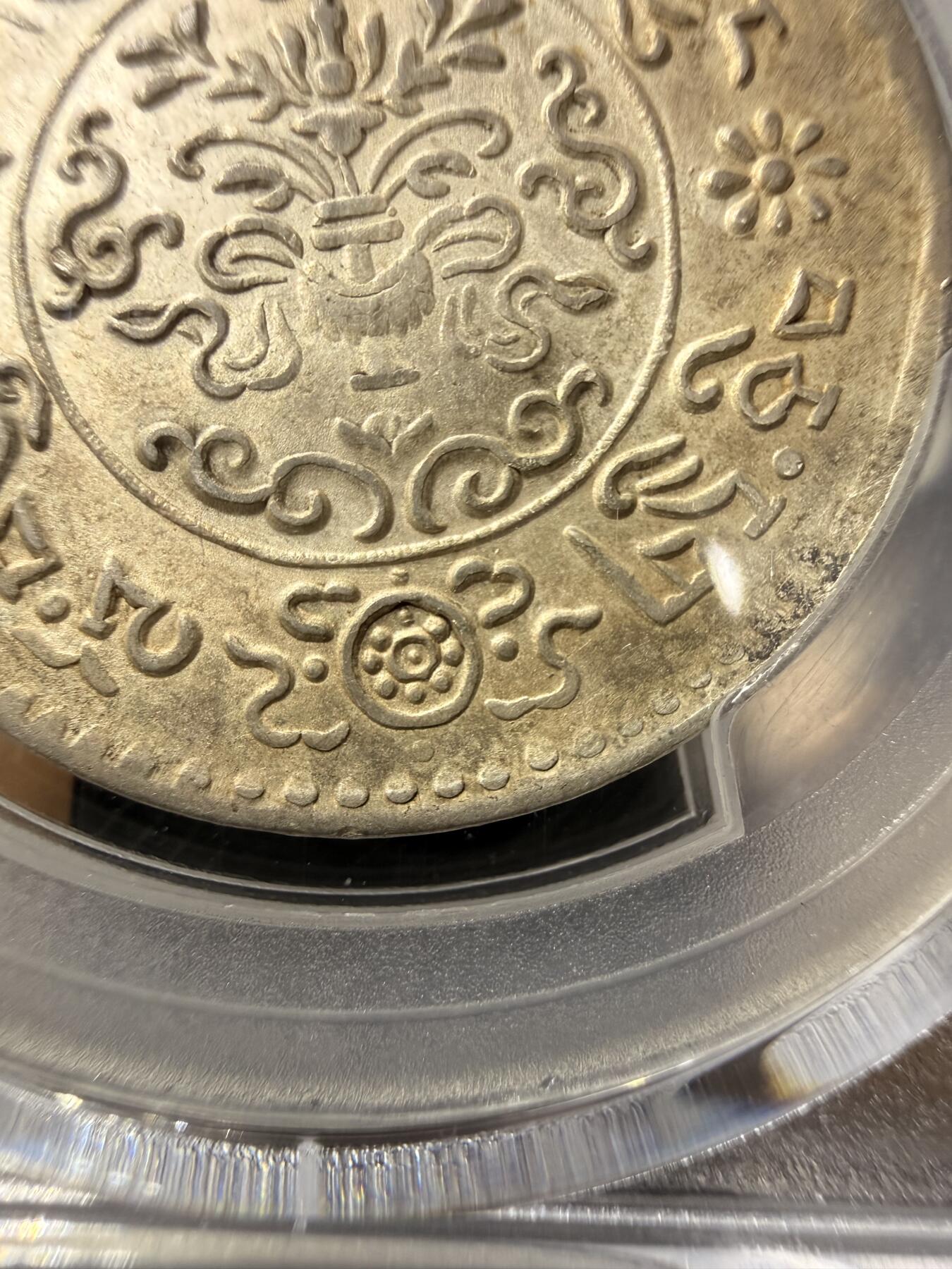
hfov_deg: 56.8
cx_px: 476
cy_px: 634
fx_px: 880
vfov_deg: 71.6
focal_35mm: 24
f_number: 2.2
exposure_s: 1/71
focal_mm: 2.22
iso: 250
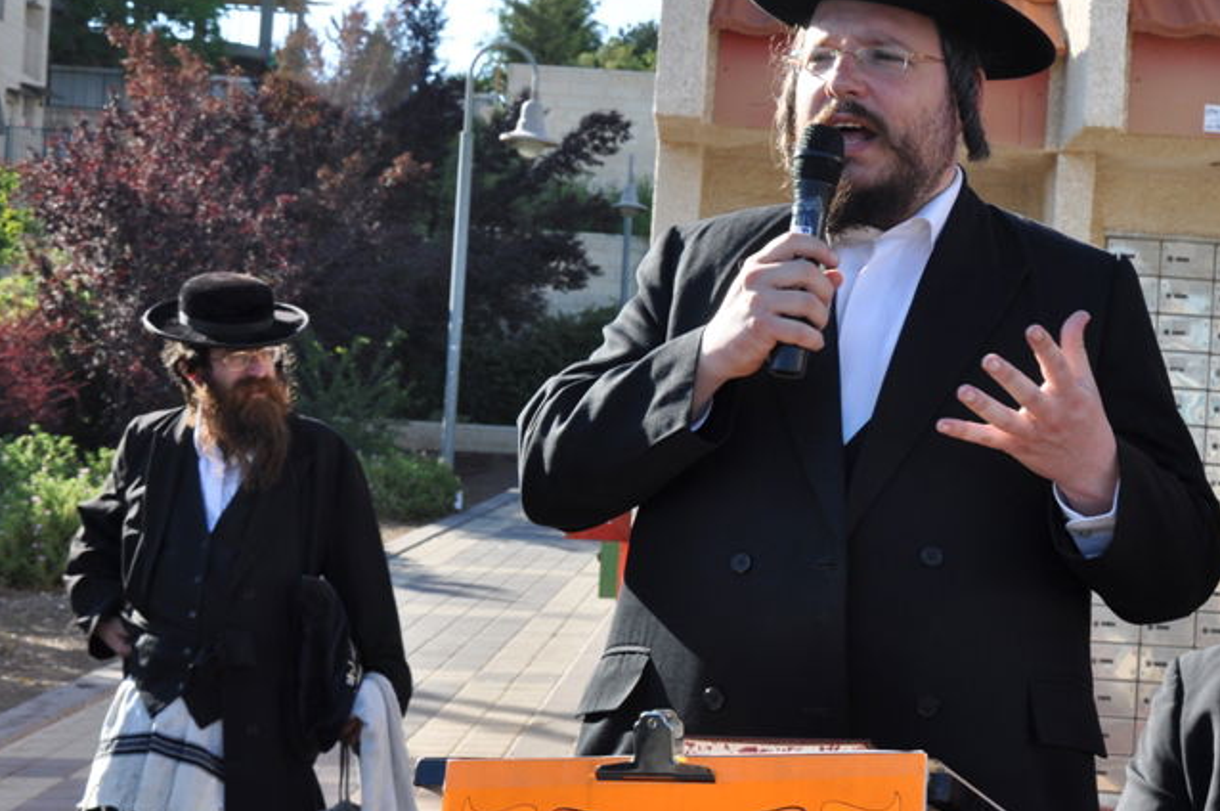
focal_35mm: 77
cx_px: 868
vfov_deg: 17.7
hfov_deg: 26.1
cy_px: 409
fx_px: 2607
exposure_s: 1/125
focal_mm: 32
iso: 200
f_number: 11
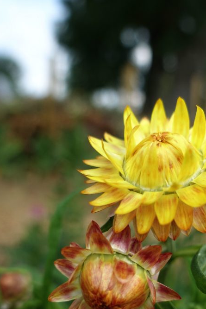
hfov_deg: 36.2
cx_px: 149
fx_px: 309
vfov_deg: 50.9
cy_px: 231
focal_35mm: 36
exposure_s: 1/125
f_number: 4
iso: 125
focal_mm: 8.8
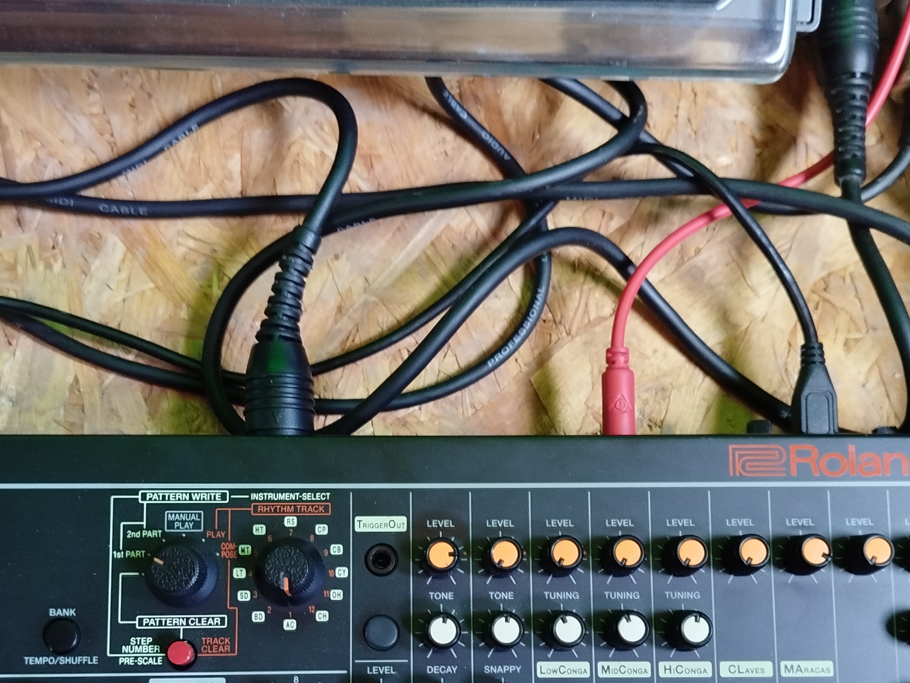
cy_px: 539
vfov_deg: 32.7
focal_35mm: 43
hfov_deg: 43.8
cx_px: 416
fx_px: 1130
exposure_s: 1/20
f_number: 1.7
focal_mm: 5.31
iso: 400
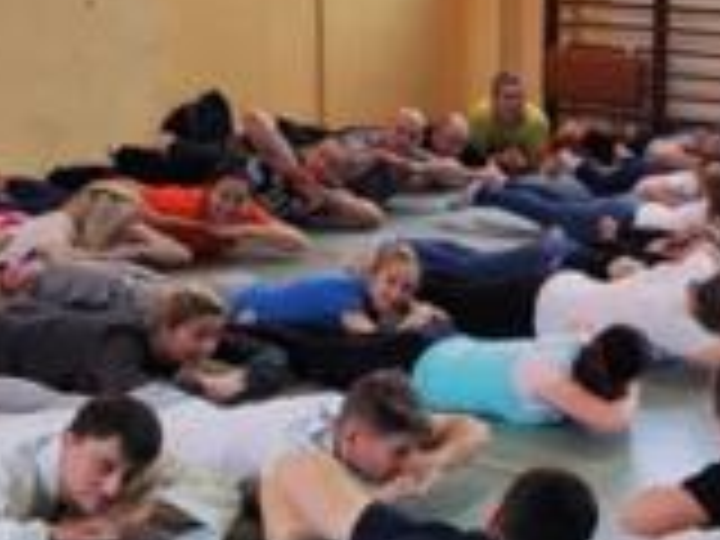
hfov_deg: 23.1
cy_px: 340
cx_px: 729
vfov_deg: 18.2
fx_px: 1685
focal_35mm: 81
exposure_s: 1/50
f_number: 1.75
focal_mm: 4.77
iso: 132
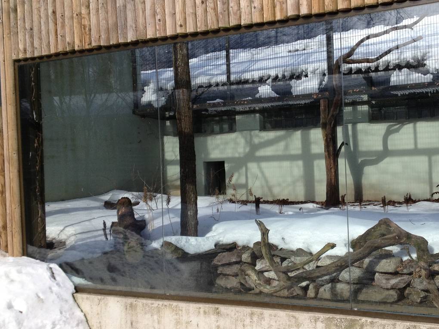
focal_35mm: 55
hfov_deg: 34.4
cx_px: 310
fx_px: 698
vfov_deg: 26.6
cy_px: 155
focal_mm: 4.28
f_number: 2.4
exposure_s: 1/1534
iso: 50
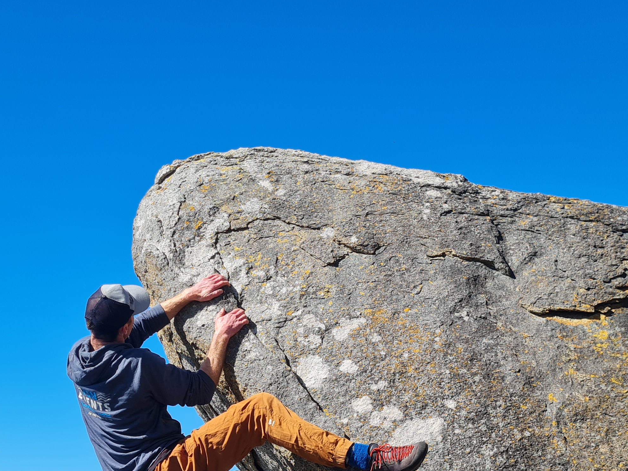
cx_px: 236
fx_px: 961
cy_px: 437
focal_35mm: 53
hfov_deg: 36.0
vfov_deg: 26.5
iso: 50
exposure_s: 1/2232
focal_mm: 5.4
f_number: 1.8
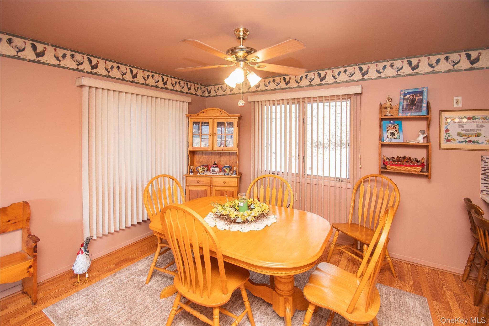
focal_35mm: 15
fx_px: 204
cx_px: 244
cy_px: 163
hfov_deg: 100.4
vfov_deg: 77.3
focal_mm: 10
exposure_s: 1/60
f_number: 5.6
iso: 720
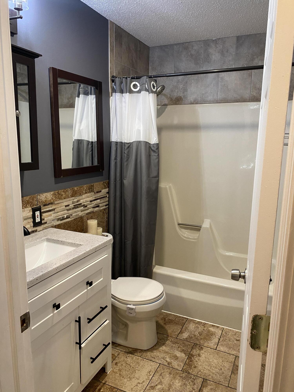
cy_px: 196
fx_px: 294
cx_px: 147
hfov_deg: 53.1
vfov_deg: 67.3
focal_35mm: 26
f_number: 1.8
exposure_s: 1/60
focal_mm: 4.25
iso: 250
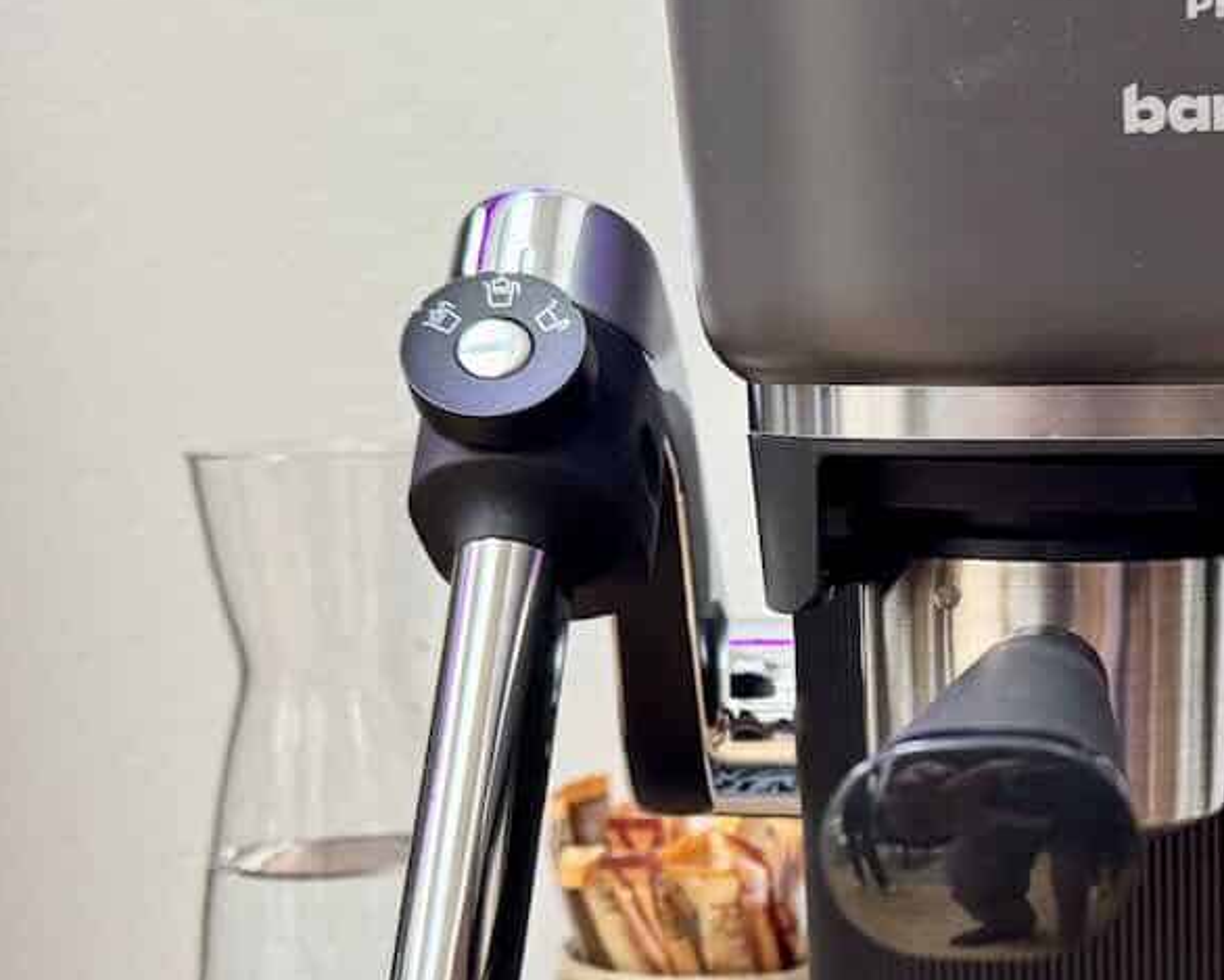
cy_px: 869
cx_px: 1197
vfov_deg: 23.3
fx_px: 2319
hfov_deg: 28.0
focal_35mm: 64
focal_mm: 6.76
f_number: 1.78
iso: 250
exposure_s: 1/59
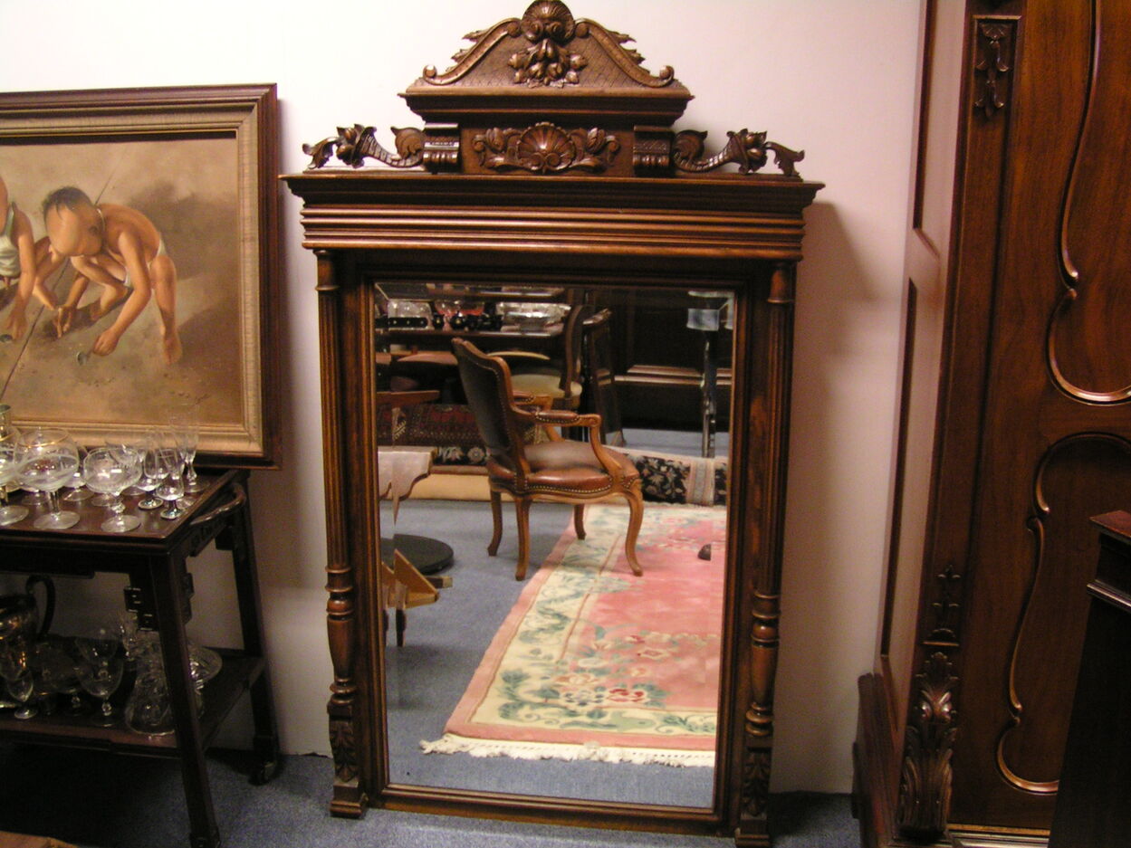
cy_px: 424
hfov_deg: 63.4
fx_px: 915
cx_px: 566
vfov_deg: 49.8
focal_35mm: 28
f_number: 2.8
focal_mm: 4.4
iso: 200
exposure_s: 1/10
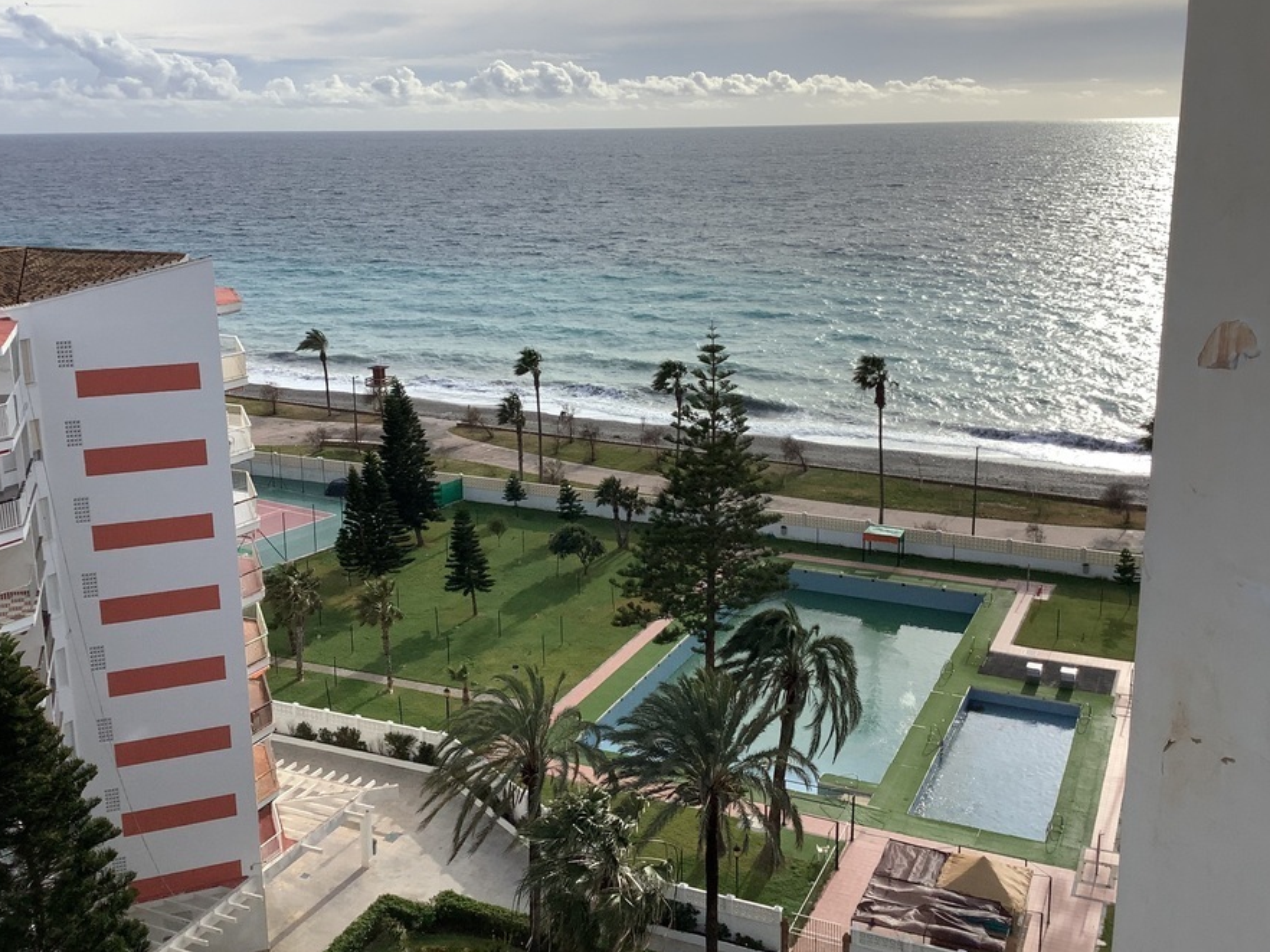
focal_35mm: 36
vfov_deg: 39.6
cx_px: 615
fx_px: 1320
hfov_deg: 51.4
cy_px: 434
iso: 25
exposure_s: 1/1852
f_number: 2.4
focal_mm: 3.3
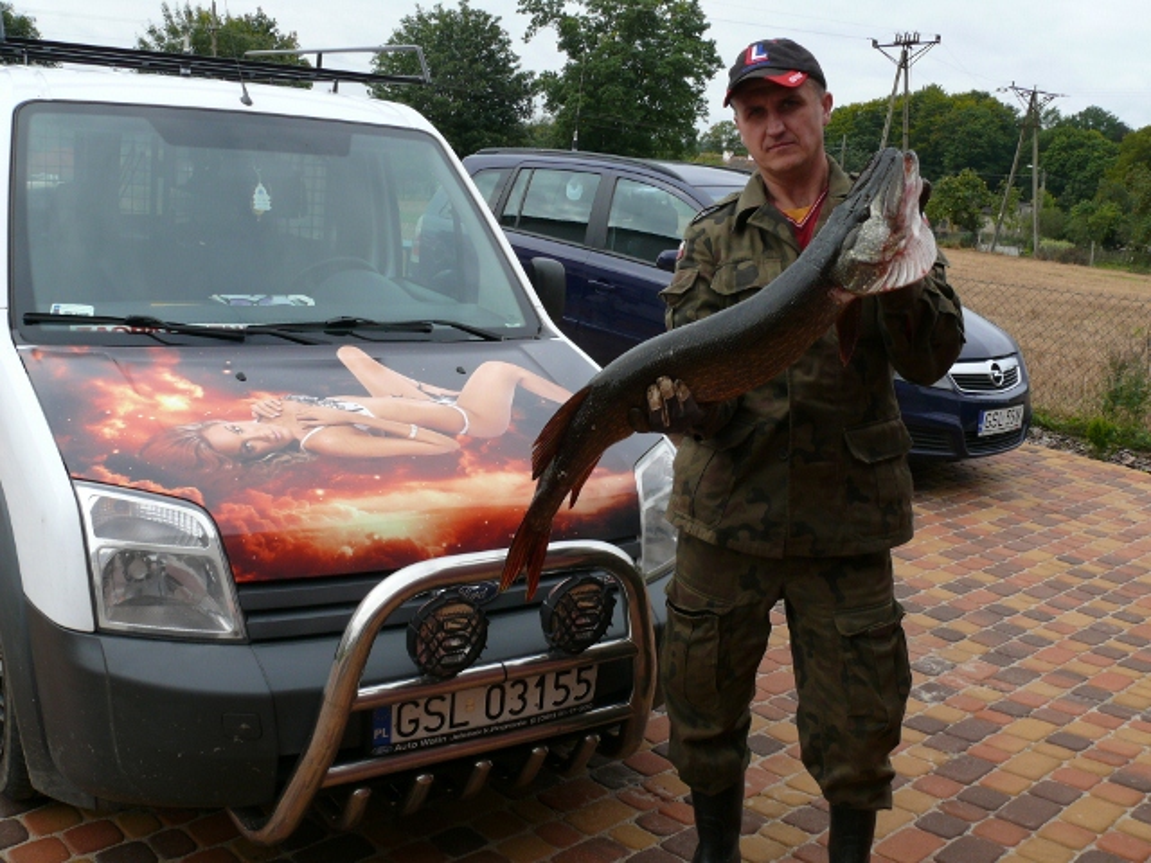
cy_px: 432
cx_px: 576
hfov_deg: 52.6
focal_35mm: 35
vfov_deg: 40.7
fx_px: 1164
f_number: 5.6
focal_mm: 7.4
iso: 100
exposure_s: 1/200
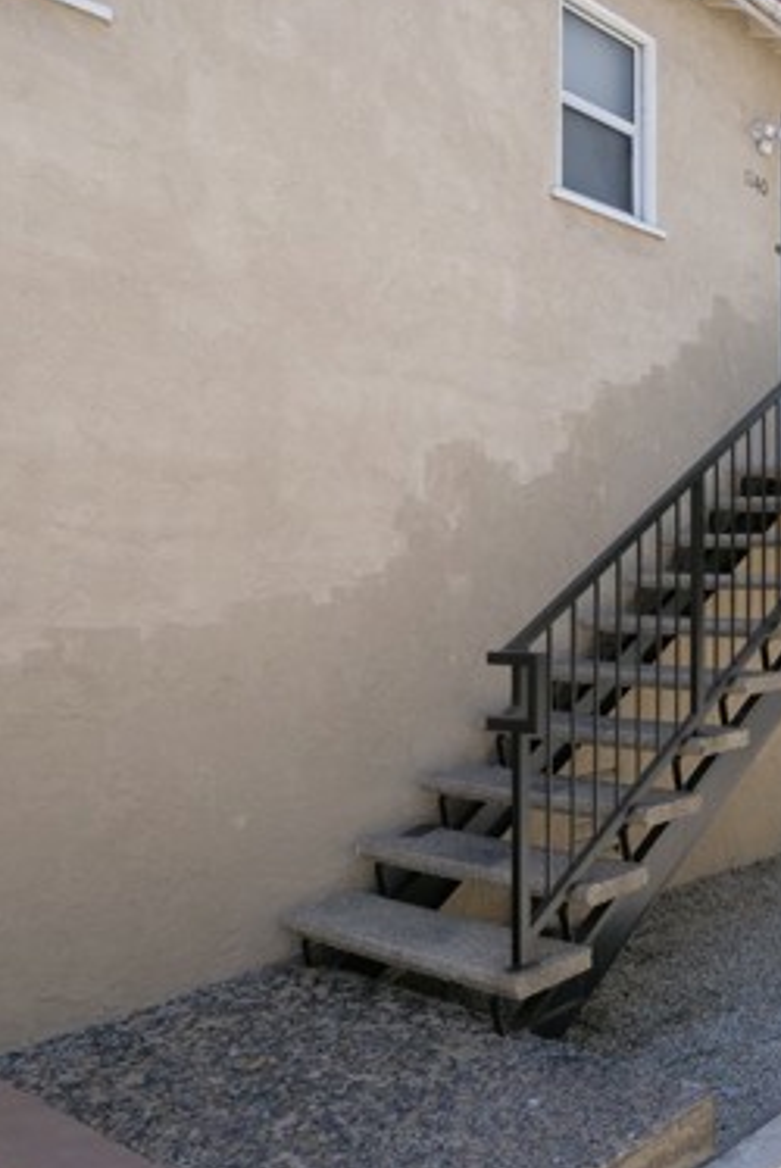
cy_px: 556
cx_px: 840
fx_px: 1039
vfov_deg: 58.7
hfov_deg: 35.7
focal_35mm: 32
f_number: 14
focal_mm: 9
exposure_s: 1/50
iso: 200
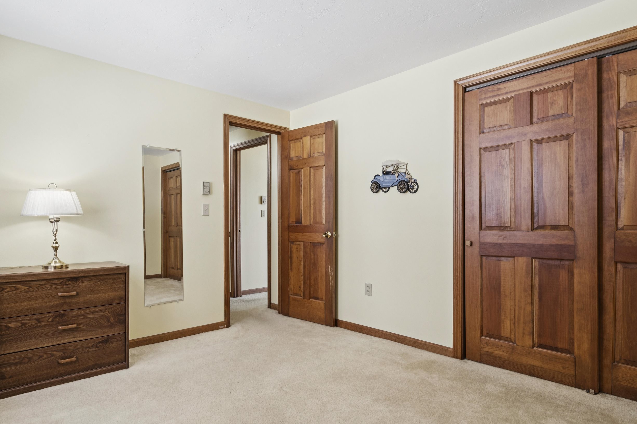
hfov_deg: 83.8
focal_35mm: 20
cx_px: 291
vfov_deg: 61.8
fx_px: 354
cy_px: 234
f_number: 8
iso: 640
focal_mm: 16
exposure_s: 1/25
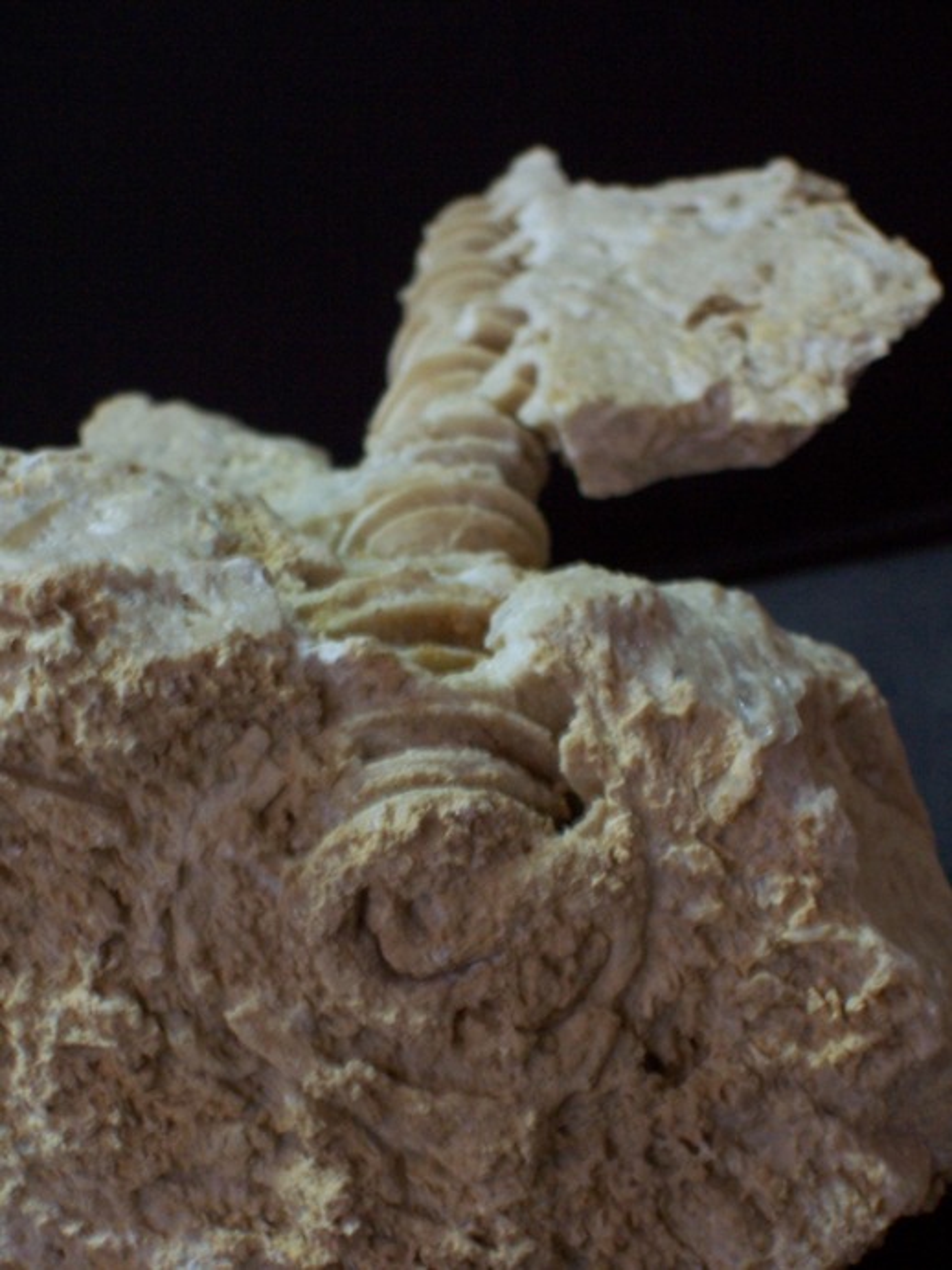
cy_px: 635
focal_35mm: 102
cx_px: 476
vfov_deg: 19.3
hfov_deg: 14.5
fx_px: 3741
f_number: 4.6
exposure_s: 1/8
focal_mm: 16.8
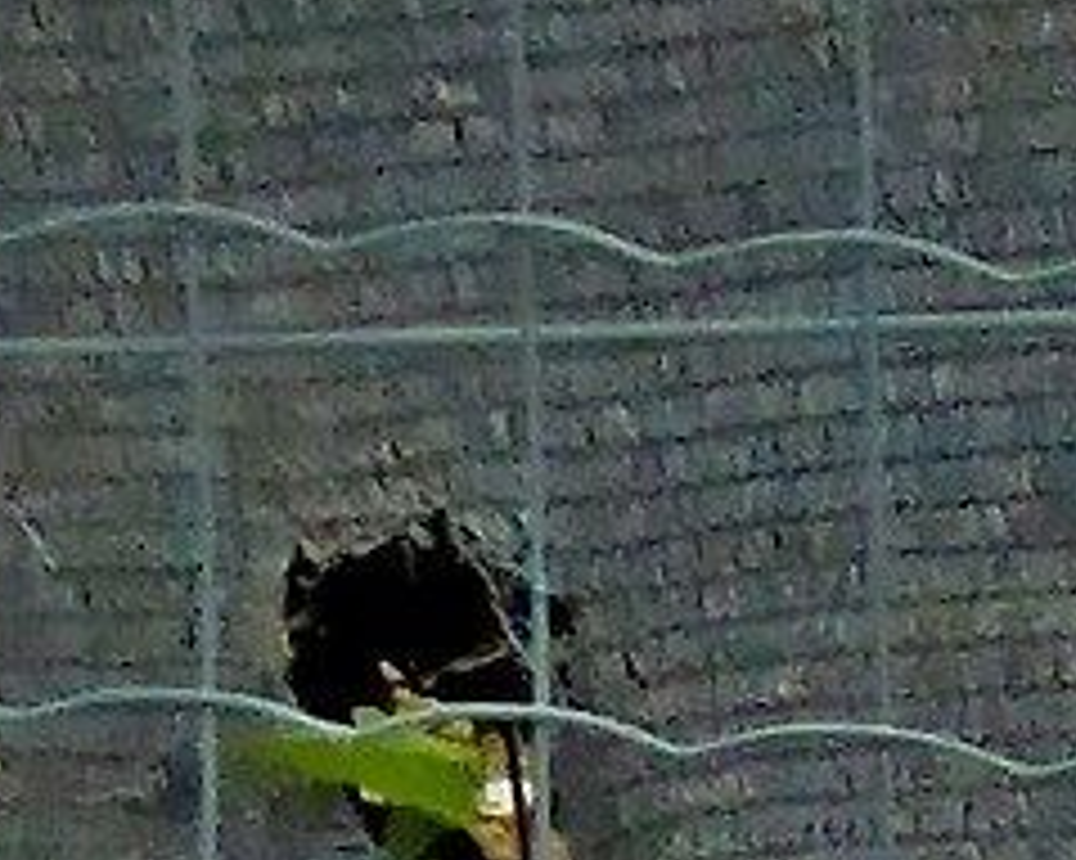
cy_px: 3998
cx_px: 2688
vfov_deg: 3.2
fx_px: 14643
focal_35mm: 460
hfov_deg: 4.1
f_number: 4
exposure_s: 1/1600
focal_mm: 8.4
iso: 400
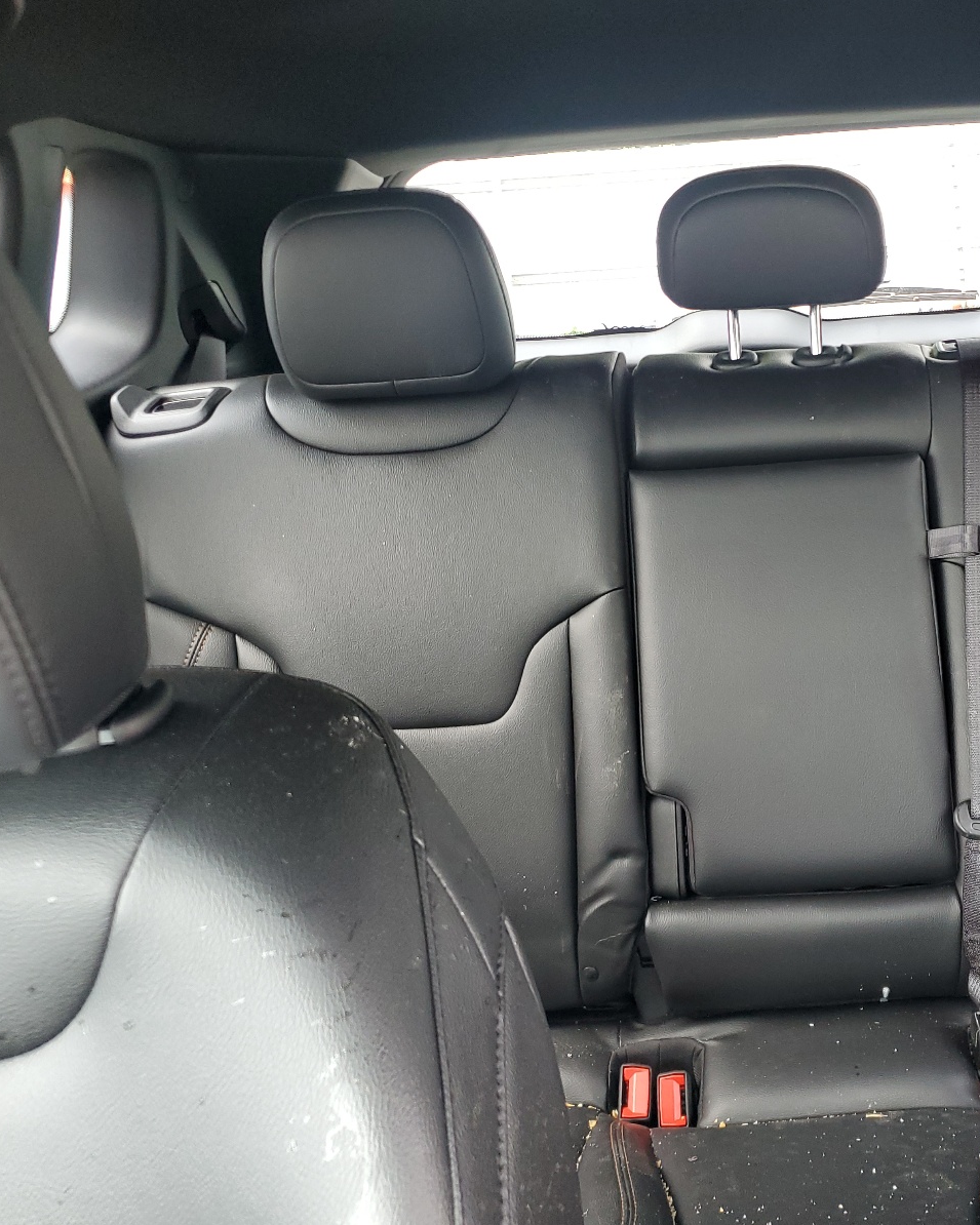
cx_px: 746
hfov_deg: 41.9
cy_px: 614
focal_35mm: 34
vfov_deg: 52.8
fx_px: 1233
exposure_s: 1/60.2
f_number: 1.5
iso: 82
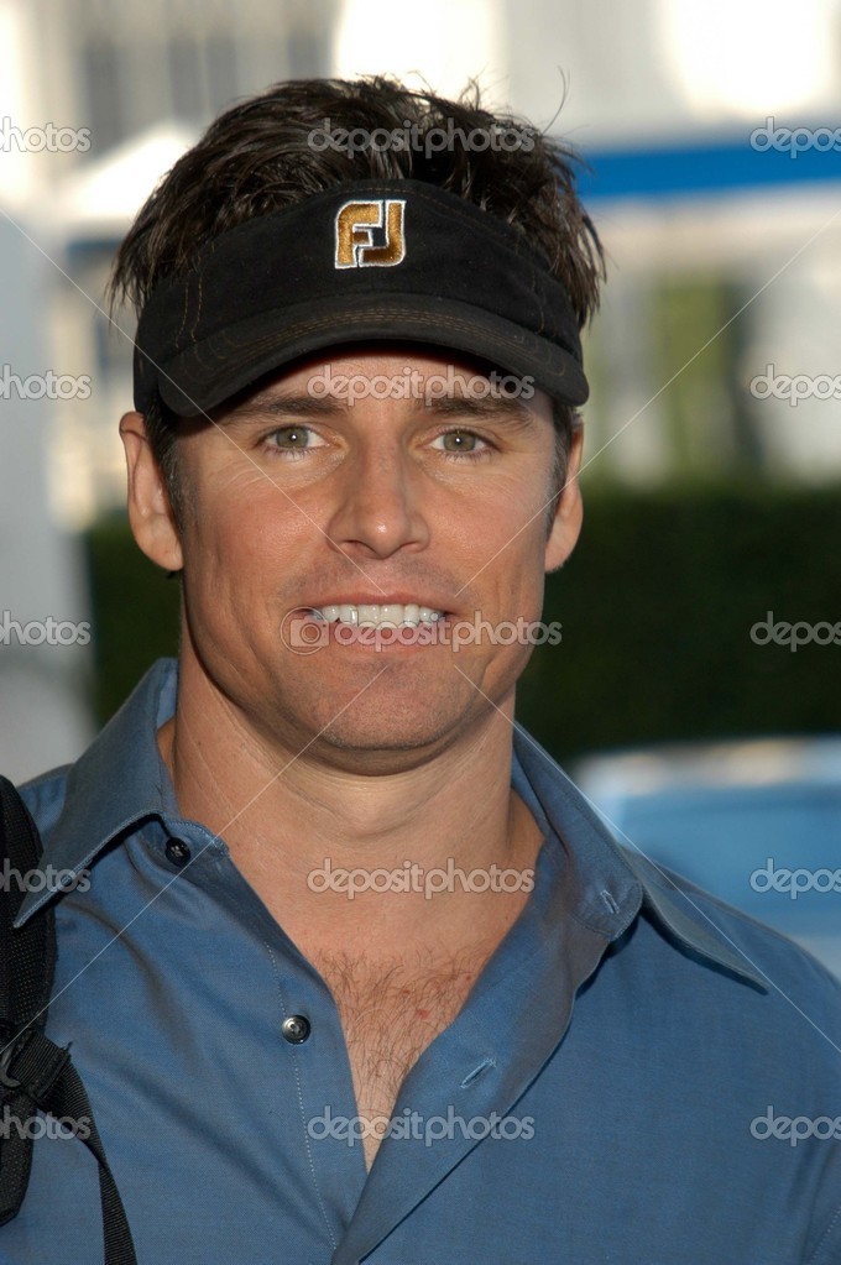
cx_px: 420
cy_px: 632
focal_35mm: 183
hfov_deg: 7.5
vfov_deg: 11.2
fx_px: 6425
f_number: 5.6
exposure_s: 1/180
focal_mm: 122
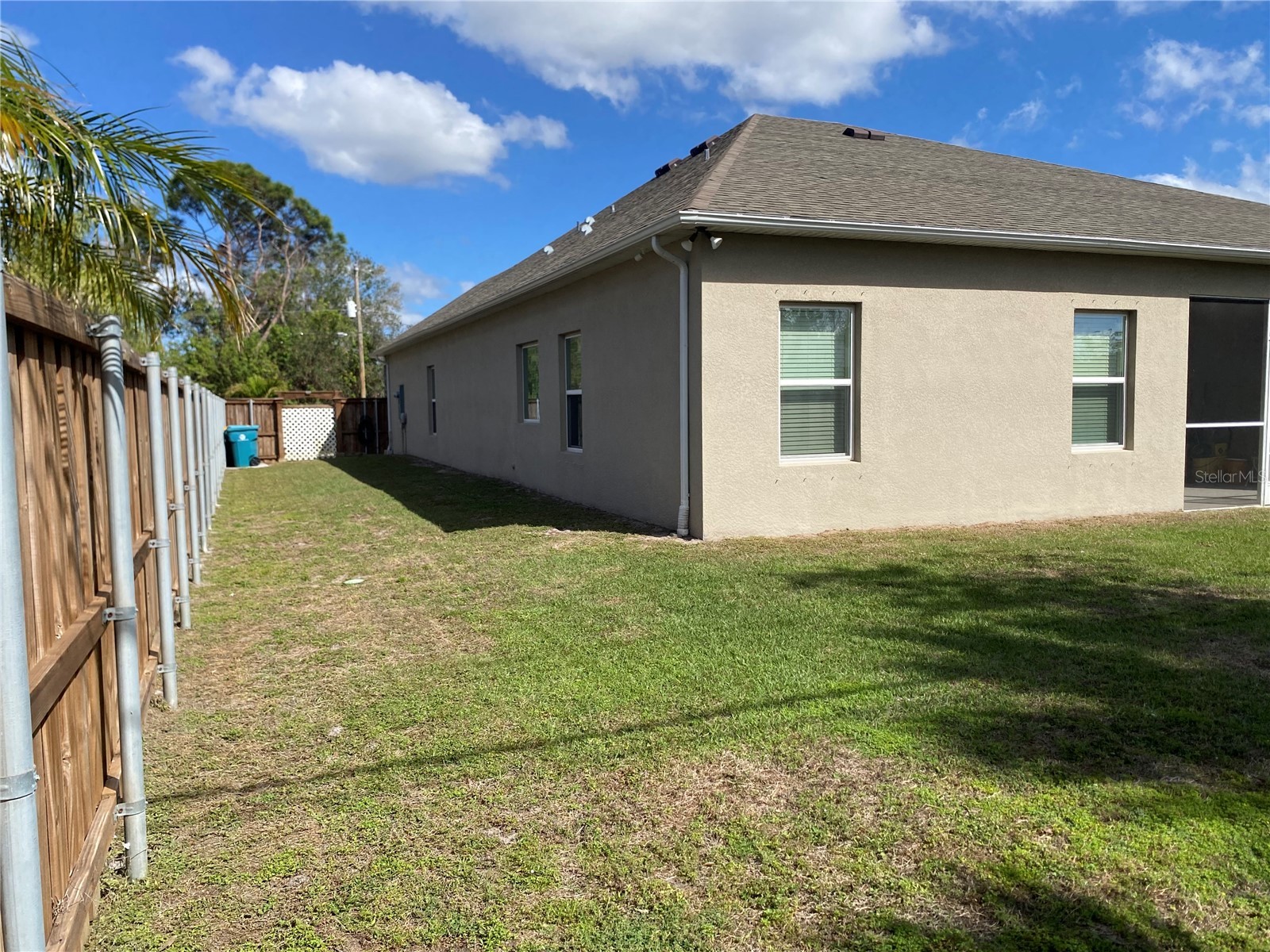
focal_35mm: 26
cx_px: 635
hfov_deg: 67.3
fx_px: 954
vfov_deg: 53.1
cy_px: 476
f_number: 1.8
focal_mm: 4.25
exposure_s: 1/3040
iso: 32
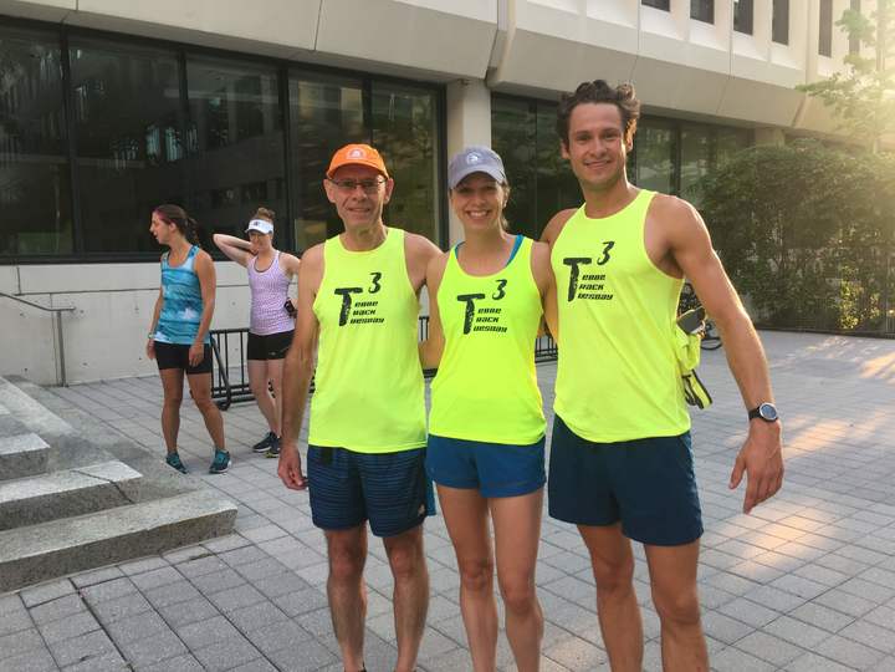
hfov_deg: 61.7
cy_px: 336
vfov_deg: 48.2
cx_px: 448
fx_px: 750
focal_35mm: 29
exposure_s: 1/120
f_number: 2.2
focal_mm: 4.15
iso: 32
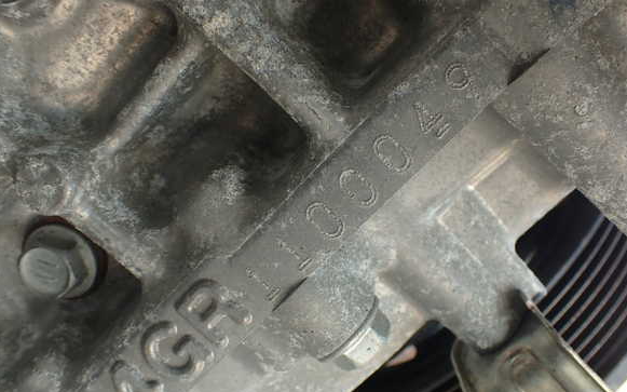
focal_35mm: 35
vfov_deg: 36.2
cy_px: 217
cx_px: 319
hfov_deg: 55.3
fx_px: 598
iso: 100
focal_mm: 5.79
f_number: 3.2
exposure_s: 1/80
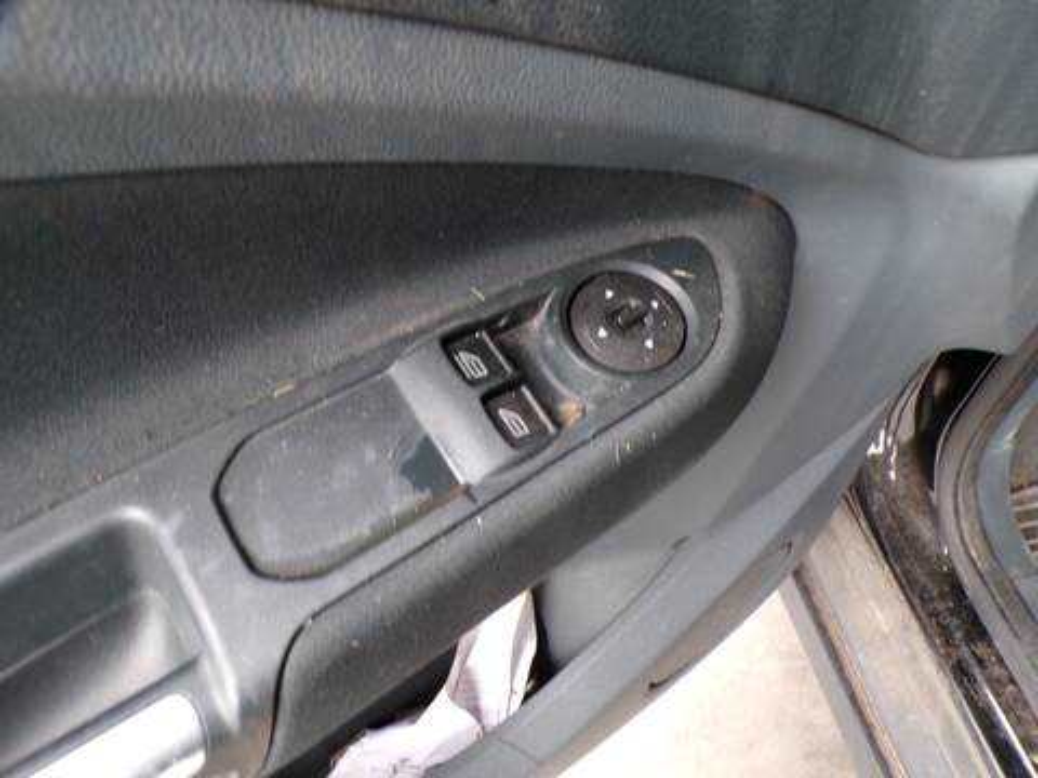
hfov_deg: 71.6
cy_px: 389
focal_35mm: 24
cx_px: 519
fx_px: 720
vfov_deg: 56.8
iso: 213
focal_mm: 4.3
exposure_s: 1/17
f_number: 3
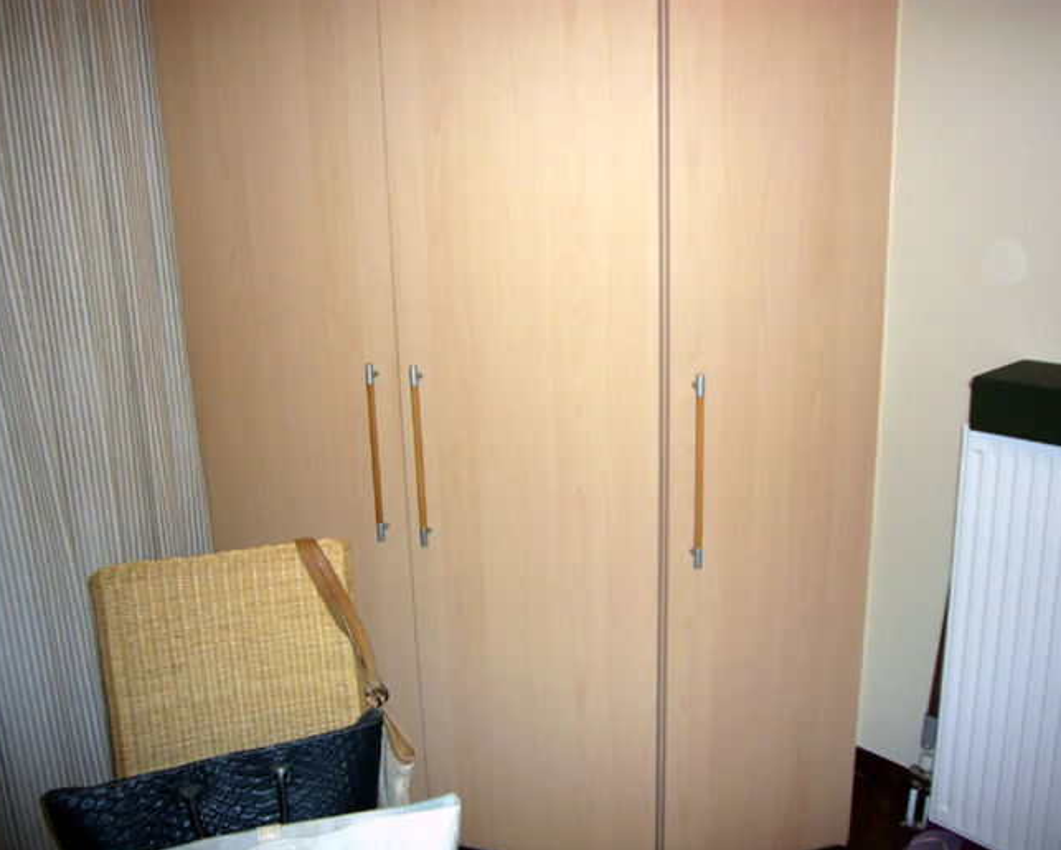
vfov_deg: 47.1
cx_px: 534
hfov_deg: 57.2
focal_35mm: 31
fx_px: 974
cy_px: 431
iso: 100
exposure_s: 1/30
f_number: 2.8
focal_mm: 4.7
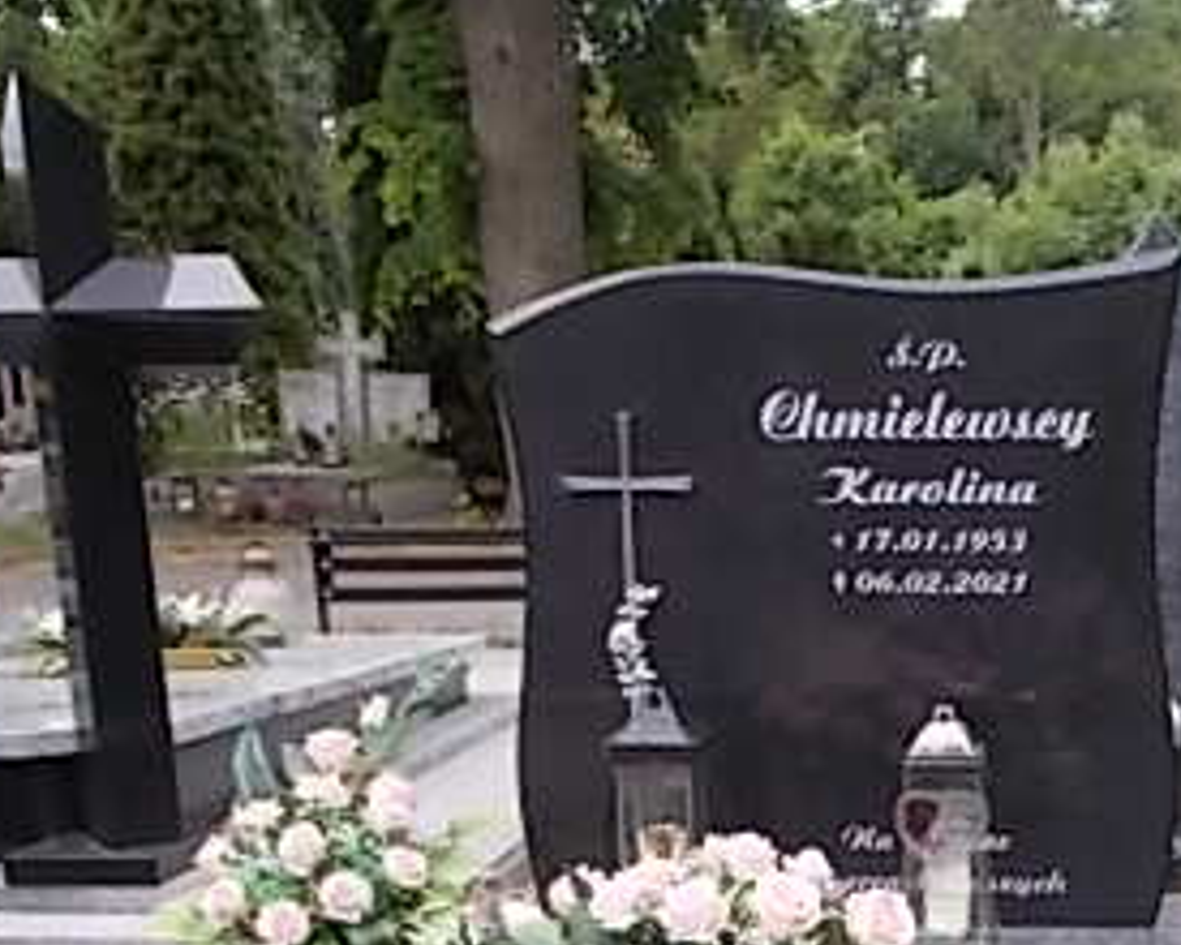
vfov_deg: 24.9
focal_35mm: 59
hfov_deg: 30.7
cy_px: 889
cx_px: 1035
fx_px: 2062
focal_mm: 4.6
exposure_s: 1/200
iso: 80
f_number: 3.2
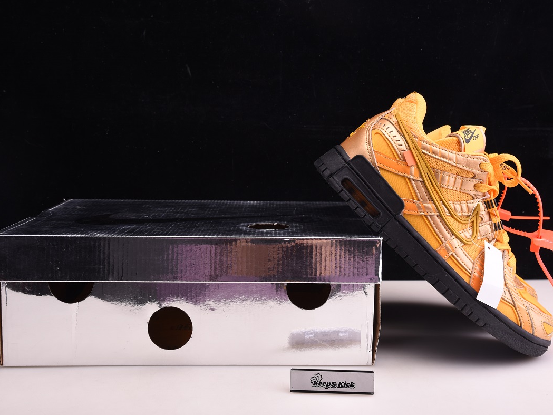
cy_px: 205
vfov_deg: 32.9
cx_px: 298
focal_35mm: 44
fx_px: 703
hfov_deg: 42.9
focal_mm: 40
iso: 100
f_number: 11
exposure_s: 1/160
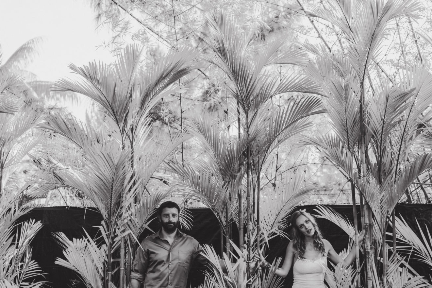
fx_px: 612
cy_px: 144
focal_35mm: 51
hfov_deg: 38.9
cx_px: 219
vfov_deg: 26.5
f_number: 2.8
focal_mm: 50
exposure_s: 1/500
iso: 200
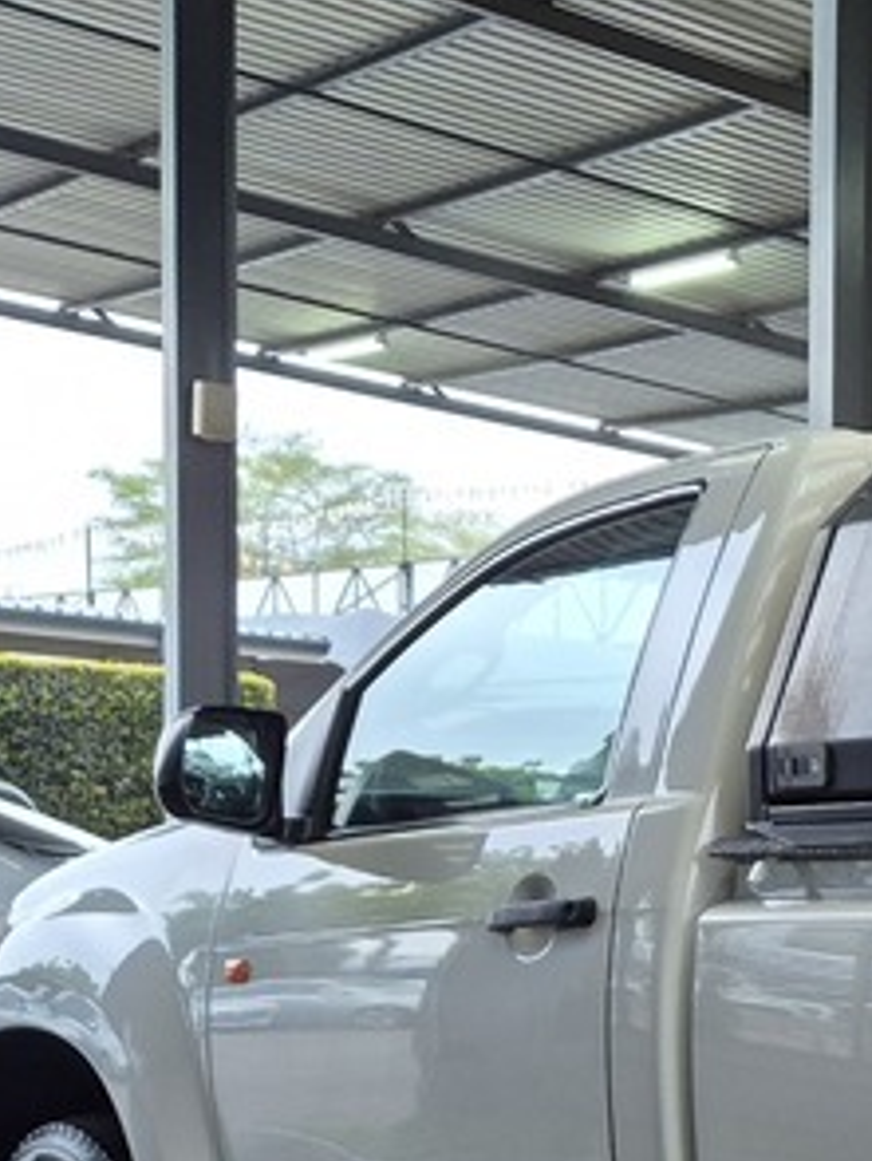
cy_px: 1039
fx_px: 2683
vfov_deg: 23.8
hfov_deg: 15.3
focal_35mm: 80
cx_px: 1669
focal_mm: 5.4
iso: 320
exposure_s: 1/100
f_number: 1.8
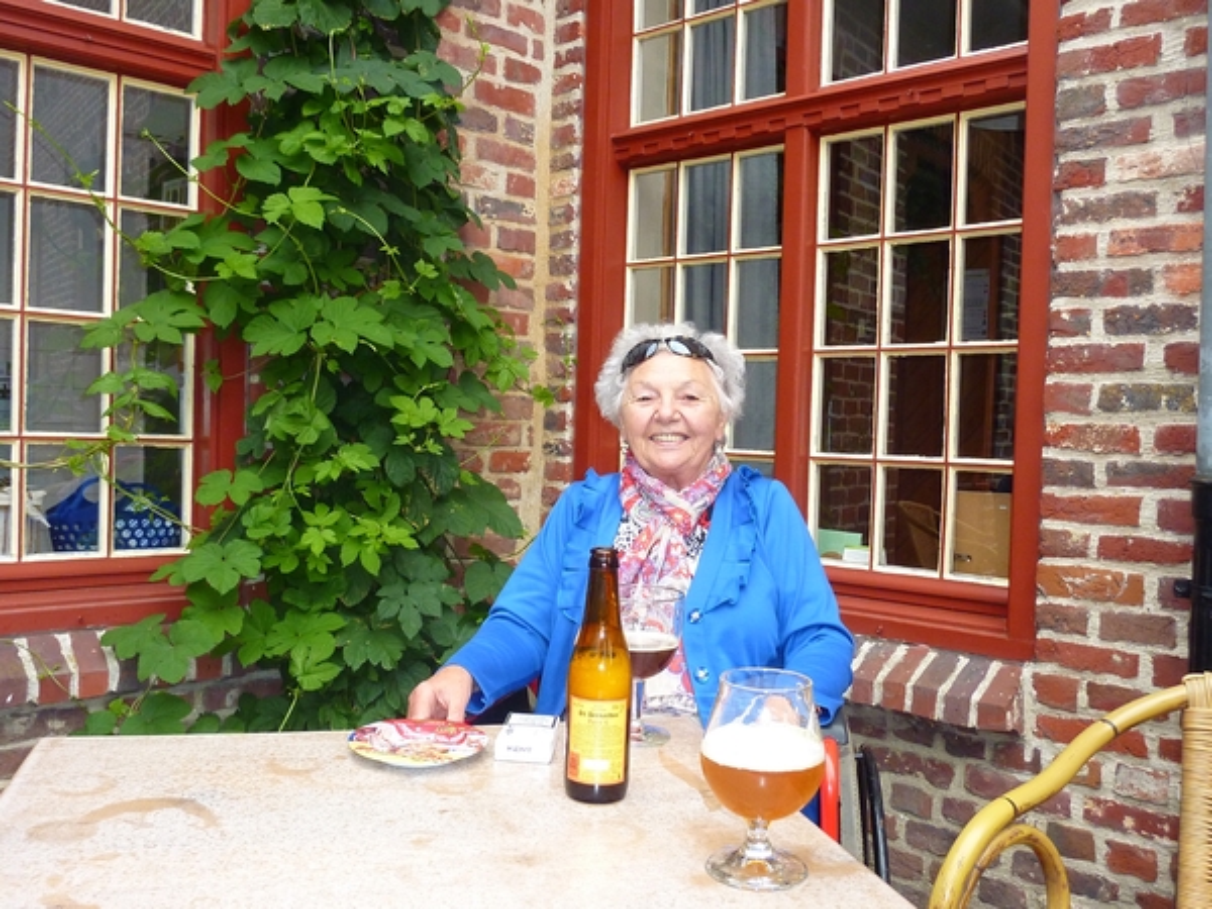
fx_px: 1050
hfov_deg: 60.0
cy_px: 454
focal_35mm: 30
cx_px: 606
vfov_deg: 46.8
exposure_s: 1/250
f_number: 4
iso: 200
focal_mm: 5
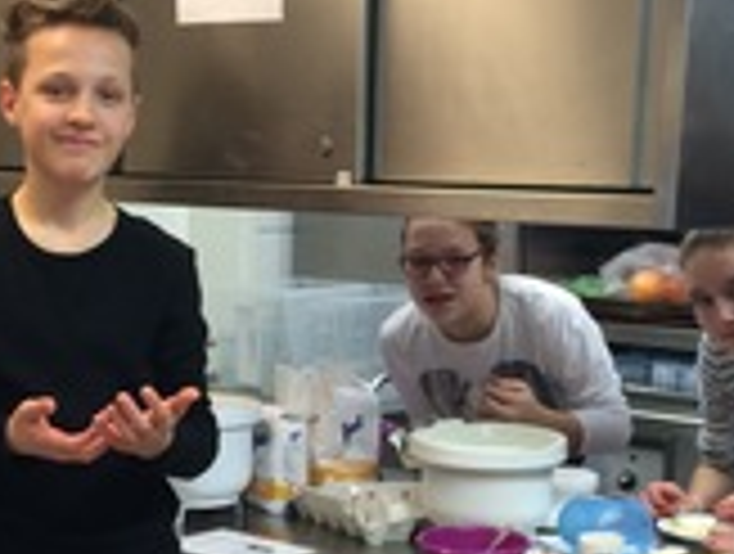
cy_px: 437
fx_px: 1509
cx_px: 369
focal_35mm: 71
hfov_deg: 27.3
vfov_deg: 20.6
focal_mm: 4.15
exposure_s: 1/33
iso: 125
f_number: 2.2
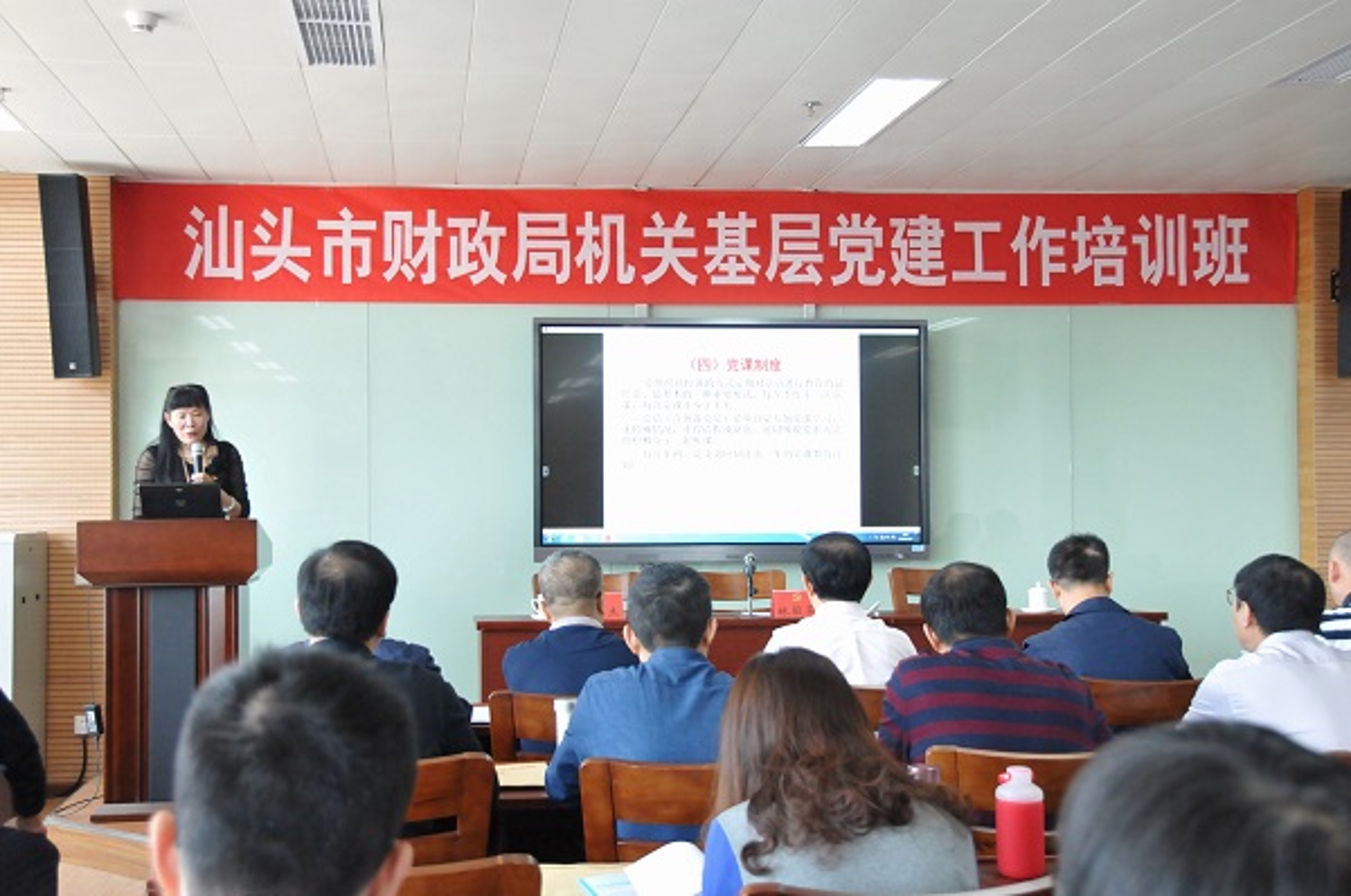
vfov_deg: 31.8
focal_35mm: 42
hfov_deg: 46.5
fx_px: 1574
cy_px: 448
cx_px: 676
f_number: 4
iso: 2000
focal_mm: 28
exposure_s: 1/125
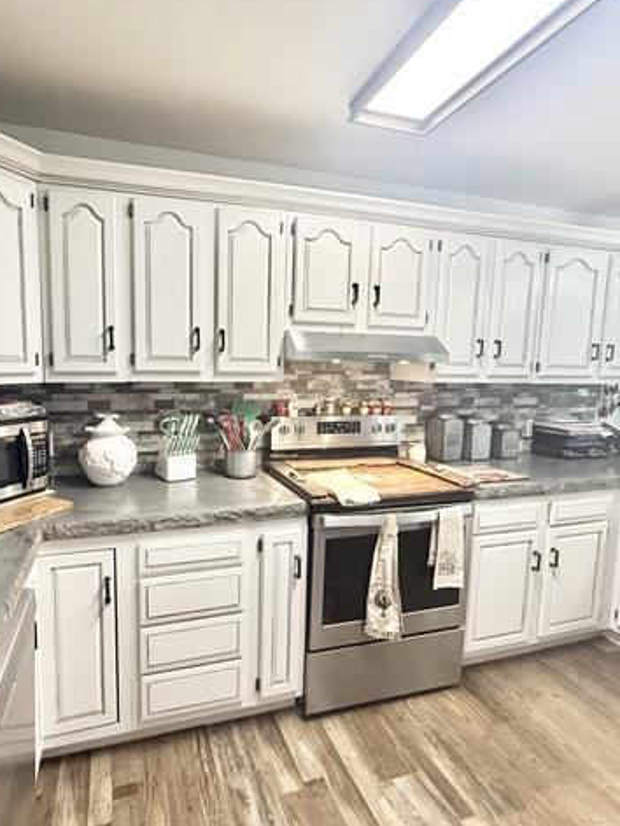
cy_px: 408
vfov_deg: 84.7
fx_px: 454
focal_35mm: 19
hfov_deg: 68.2
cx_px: 256
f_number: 2.2
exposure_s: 1/120
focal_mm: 2.22
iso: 250
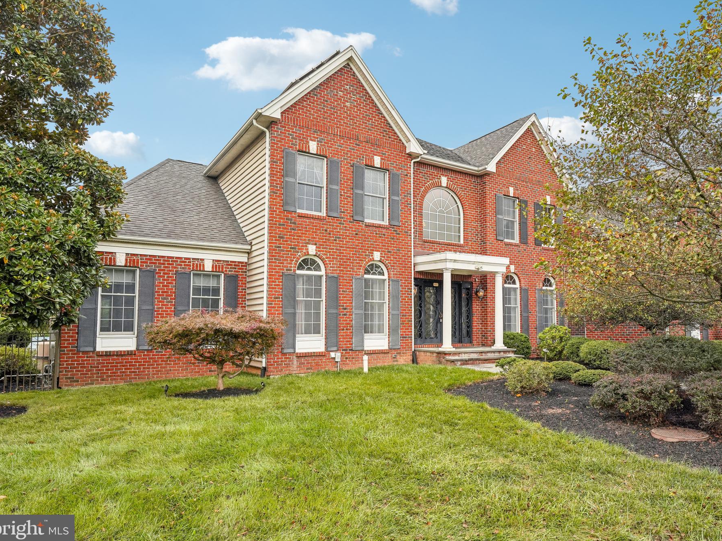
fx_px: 454
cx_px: 400
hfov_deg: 76.7
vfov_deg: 61.6
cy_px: 268
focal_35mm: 22
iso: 1000
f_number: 8
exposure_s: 1/1600
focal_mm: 19.7
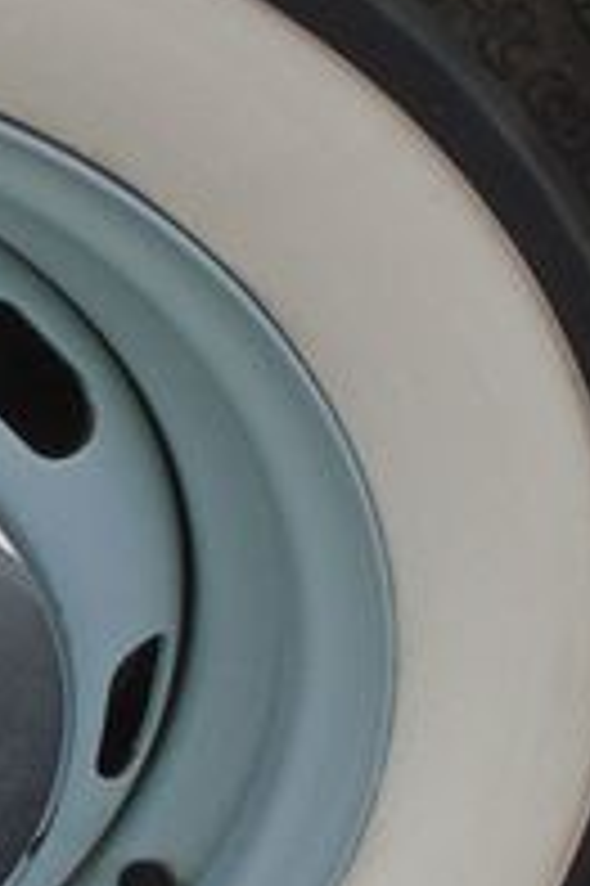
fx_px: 2167
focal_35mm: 88
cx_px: -329
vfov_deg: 23.1
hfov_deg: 14.3
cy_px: 549
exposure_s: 1/400
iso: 100
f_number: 3.2
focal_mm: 4.6
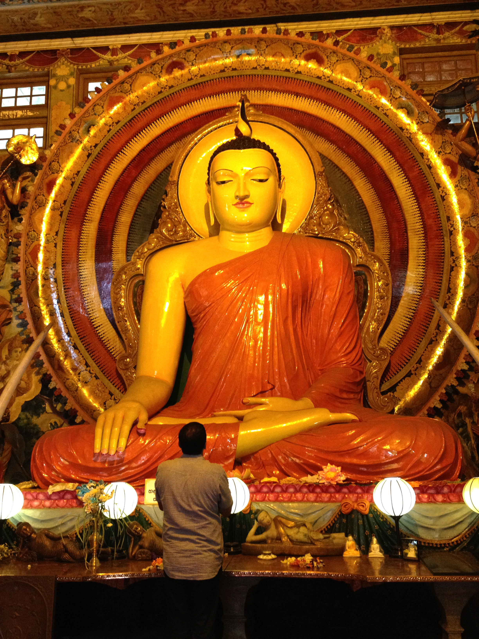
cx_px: 240
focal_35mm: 35
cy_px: 320
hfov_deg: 40.7
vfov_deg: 52.6
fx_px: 646
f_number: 2.4
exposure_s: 1/20
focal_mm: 4.28
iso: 200
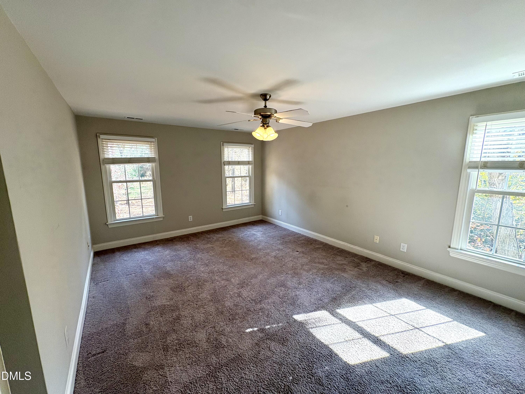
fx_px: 212
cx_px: 262
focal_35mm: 14
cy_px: 197
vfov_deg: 85.7
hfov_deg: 102.1
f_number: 2.2
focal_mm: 2.22
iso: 160
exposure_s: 1/120
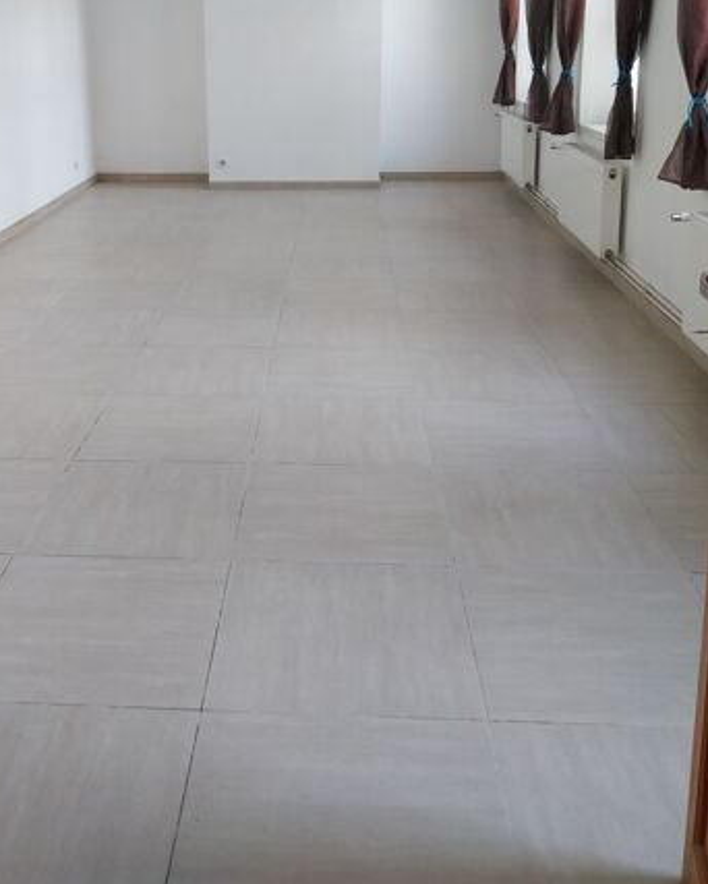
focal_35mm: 38
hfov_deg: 39.0
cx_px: 279
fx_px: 995
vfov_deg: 46.5
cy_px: 242
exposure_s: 1/50
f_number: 1.8
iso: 80
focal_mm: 4
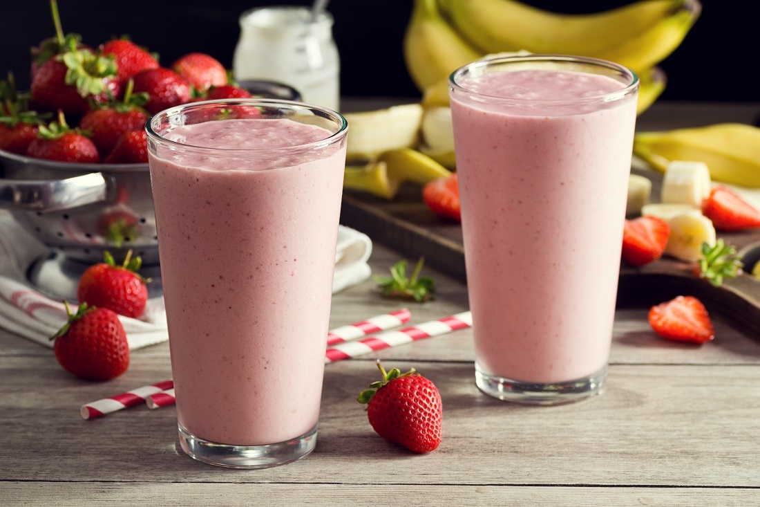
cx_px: 380
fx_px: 2849
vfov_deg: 10.2
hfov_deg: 15.2
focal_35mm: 135
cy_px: 254
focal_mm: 90
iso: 100
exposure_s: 1.6
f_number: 6.3
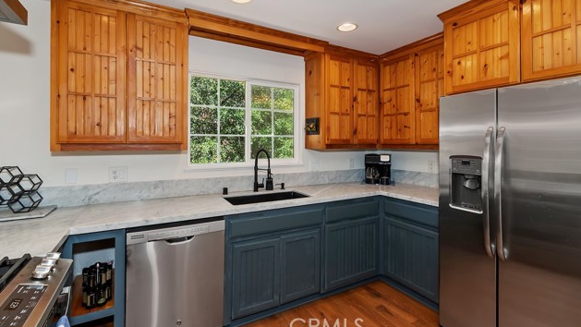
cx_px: 293
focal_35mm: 16
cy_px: 143
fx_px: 247
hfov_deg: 99.4
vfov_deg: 66.8
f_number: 8
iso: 400
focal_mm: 10
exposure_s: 1/30
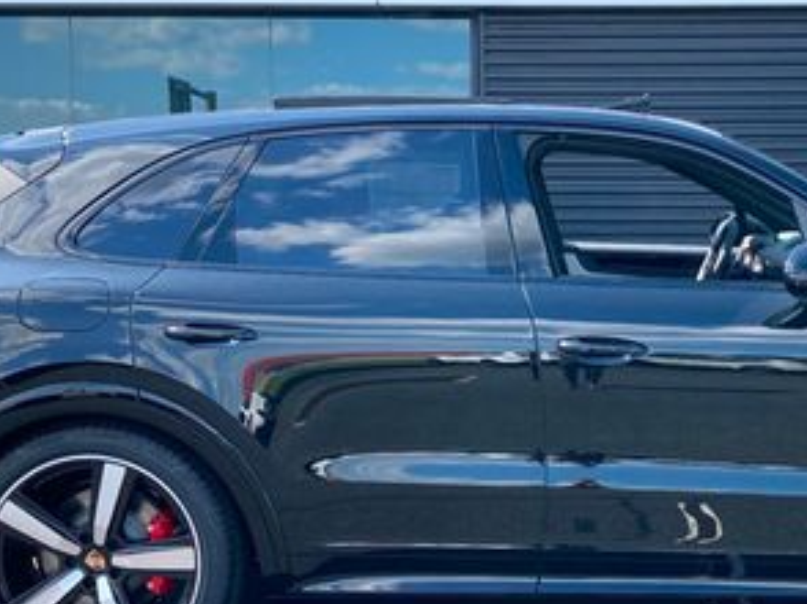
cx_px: 590
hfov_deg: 31.2
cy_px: 313
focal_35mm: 61
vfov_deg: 24.0
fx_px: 1421
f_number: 1.8
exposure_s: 1/527
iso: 20
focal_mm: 3.99
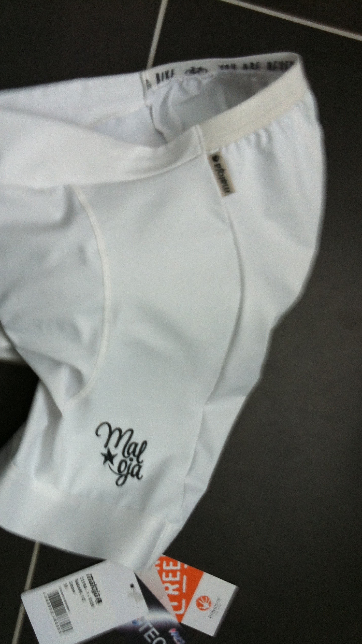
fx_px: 666
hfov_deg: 30.2
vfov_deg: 51.6
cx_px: 127
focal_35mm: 39
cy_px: 327
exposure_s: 1/24
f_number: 2.8
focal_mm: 3.85
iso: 80
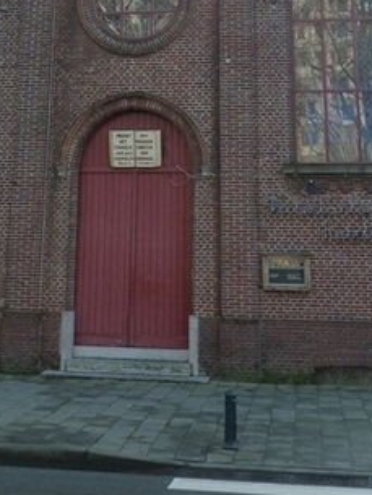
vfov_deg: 31.5
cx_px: 149
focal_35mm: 57
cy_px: 13
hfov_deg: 25.6
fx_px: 816
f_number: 3.6
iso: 125
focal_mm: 5.2
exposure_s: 1/125
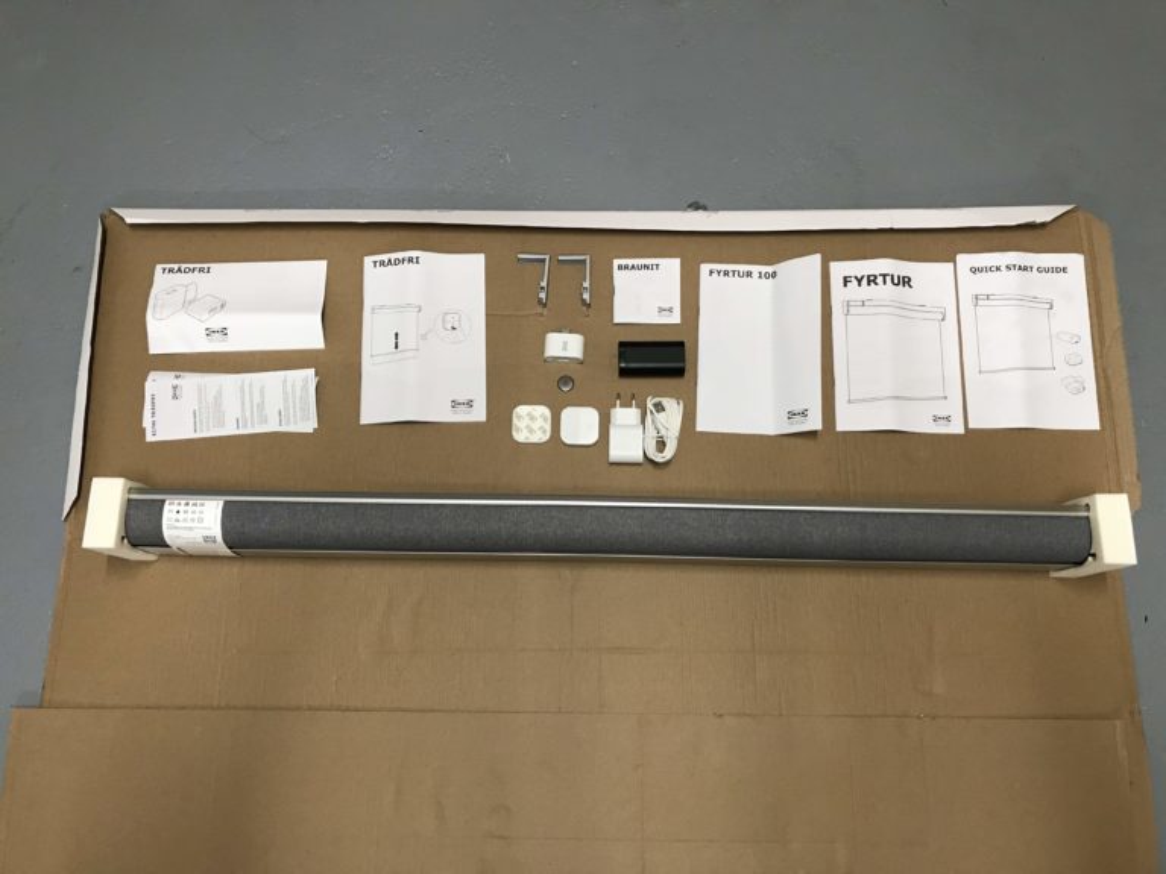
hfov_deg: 63.4
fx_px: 943
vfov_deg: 49.7
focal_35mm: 28
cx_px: 583
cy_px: 437
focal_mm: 3.99
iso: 64
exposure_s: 1/17
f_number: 1.8
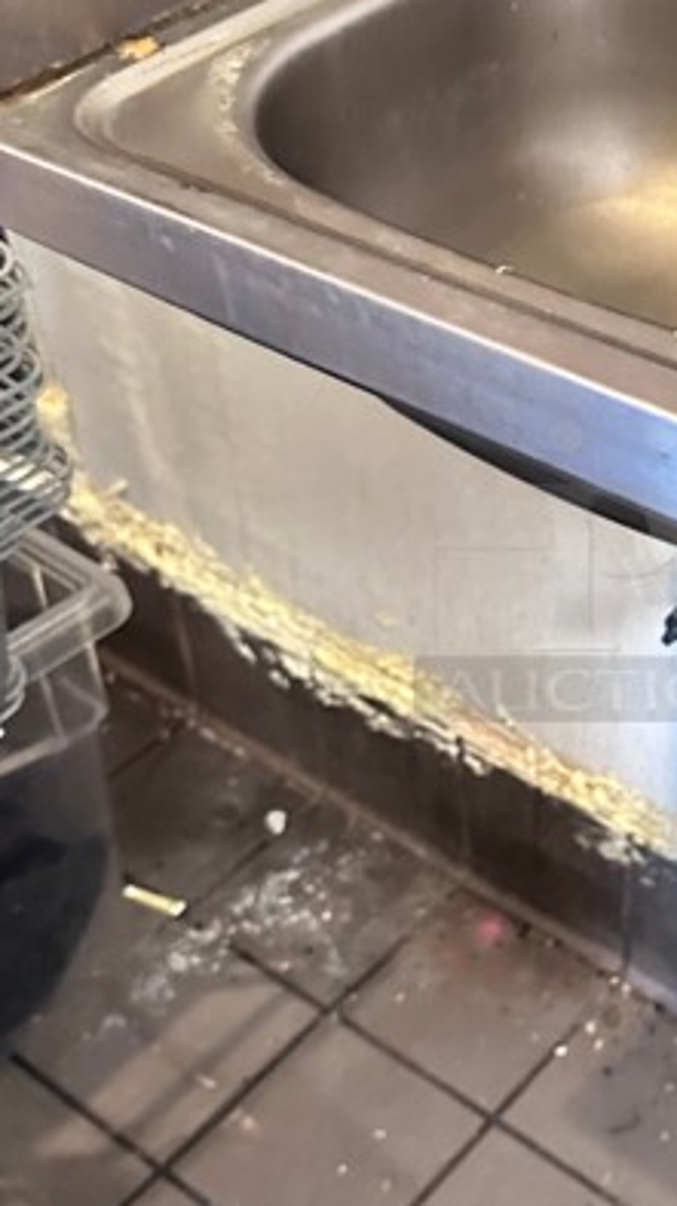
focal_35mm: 54
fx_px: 1727
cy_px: 562
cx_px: 757
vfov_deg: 38.5
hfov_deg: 21.0
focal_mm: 6.86
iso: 640
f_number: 1.78
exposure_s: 1/60
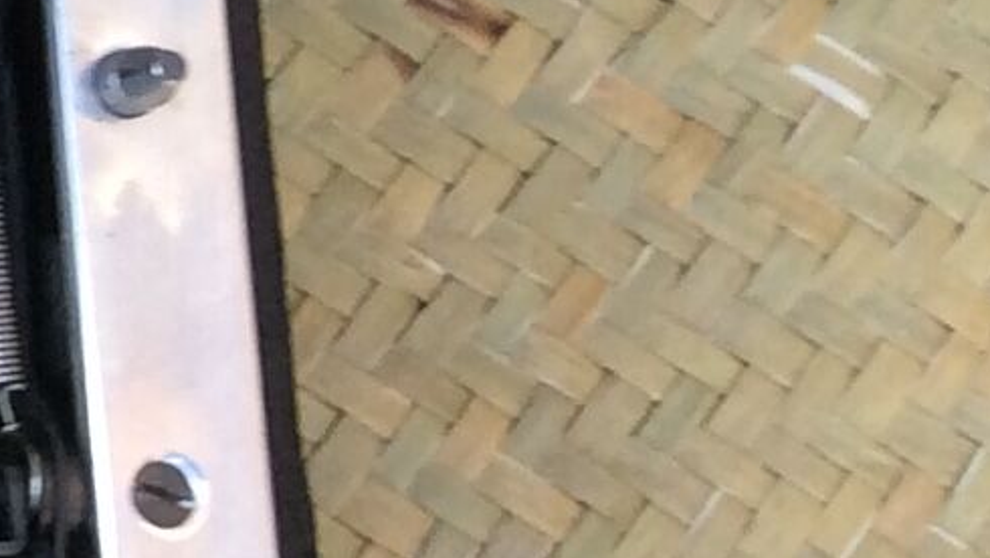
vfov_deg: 6.5
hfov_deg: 10.3
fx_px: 4832
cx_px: -1325
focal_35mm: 184
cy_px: -372
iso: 50
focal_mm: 3.3
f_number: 2.4
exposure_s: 1/25
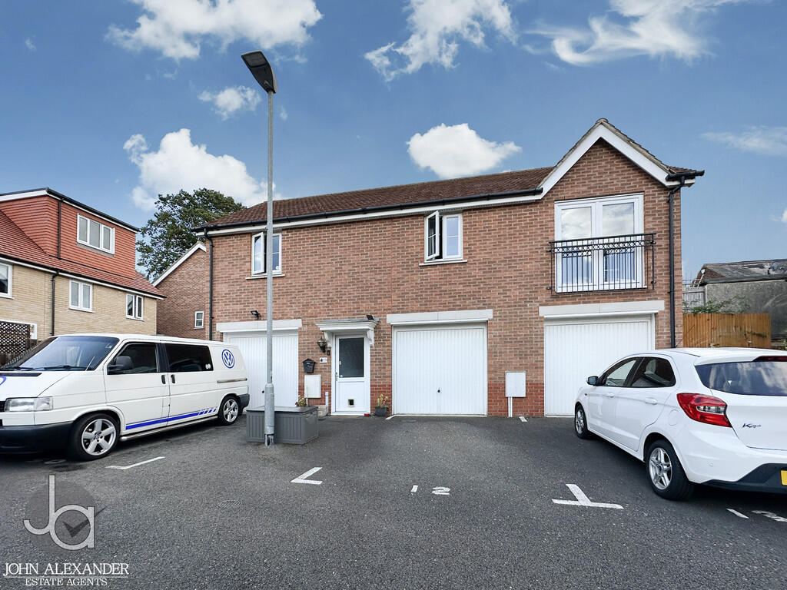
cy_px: 295
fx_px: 318
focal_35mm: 14
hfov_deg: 102.1
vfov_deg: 85.7
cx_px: 394
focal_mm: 2.22
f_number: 2.2
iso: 40
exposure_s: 1/1043
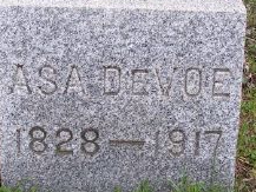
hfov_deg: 27.8
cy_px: 90
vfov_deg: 21.0
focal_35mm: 70
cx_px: 120
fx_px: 518
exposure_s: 1/350
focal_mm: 8
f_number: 4.8
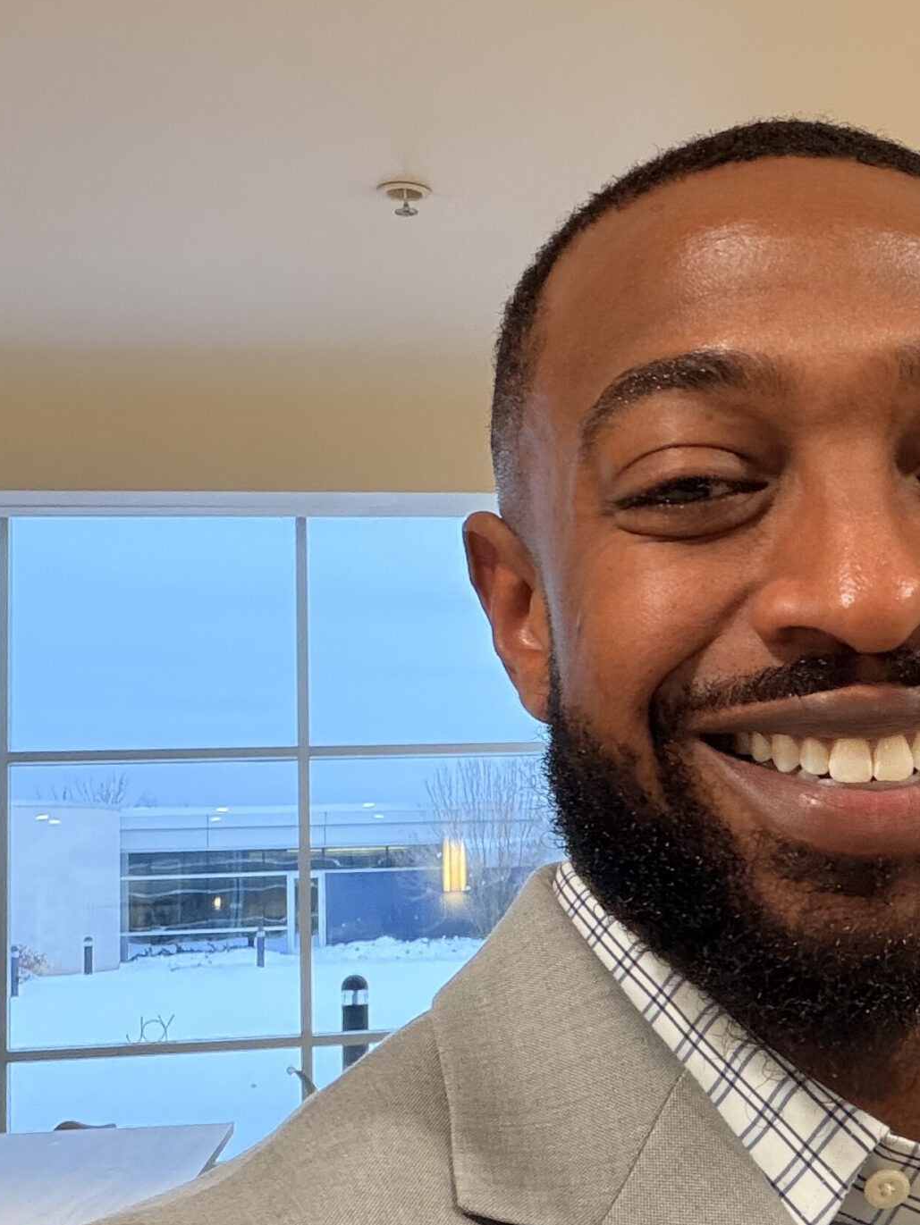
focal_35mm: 56
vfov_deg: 34.3
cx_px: 834
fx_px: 1984
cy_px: 695
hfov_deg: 25.3
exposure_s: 1/40
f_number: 1.9
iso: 320
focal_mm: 2.71
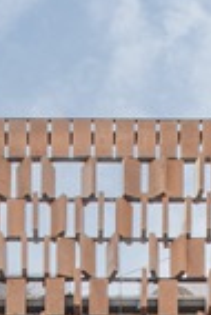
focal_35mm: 134
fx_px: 1175
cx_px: 103
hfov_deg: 10.3
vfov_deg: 14.4
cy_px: 453
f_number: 10
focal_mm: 19
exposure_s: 1/13
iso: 64
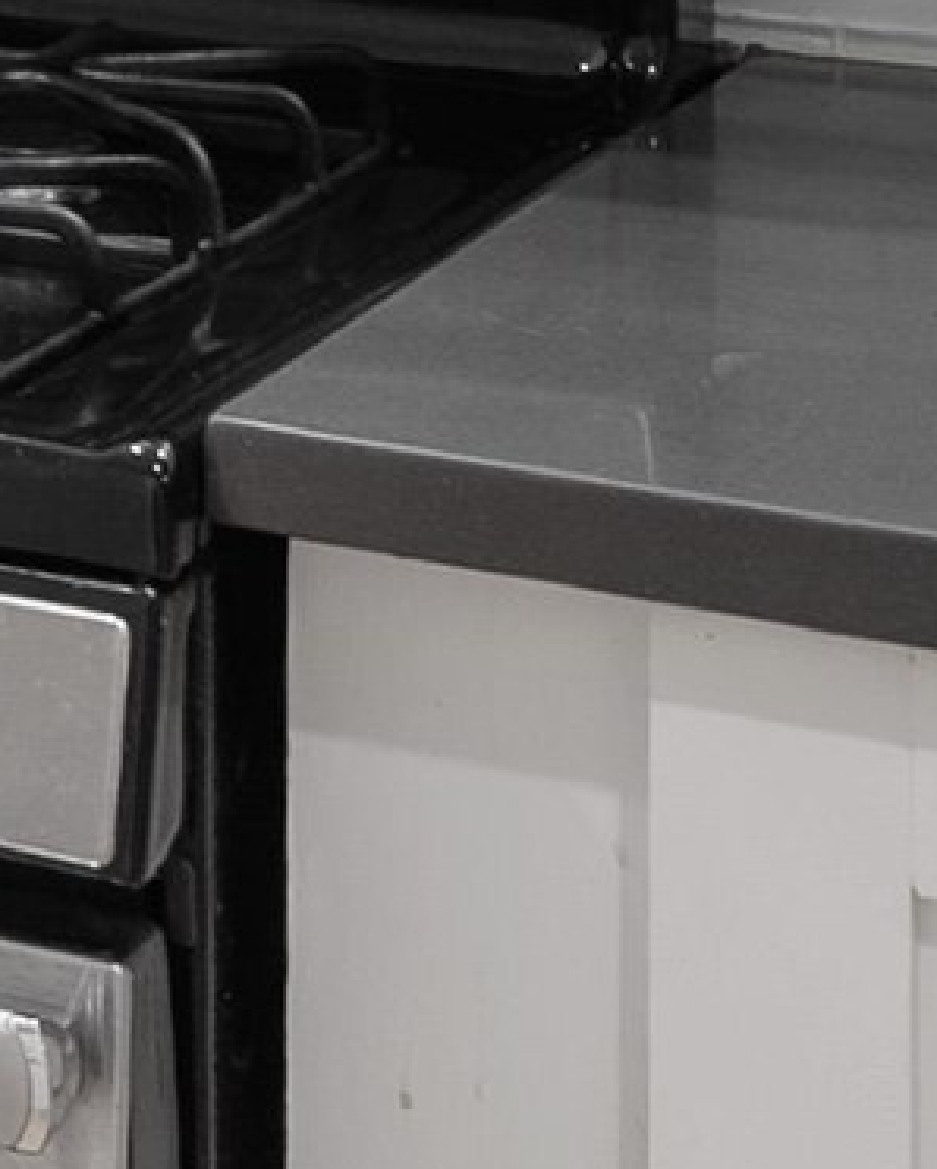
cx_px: -1242
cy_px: -771
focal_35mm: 124
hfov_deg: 10.8
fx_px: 4295
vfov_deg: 14.1
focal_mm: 16
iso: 100
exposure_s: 1/3
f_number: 8
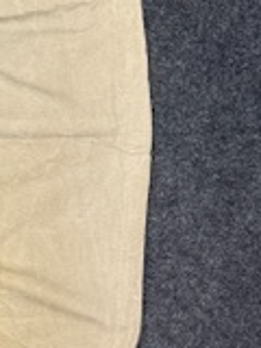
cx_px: -113
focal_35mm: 96
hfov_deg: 14.5
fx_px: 965
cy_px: 35
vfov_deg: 20.0
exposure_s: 1/100
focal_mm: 6.76
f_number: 1.78
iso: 160
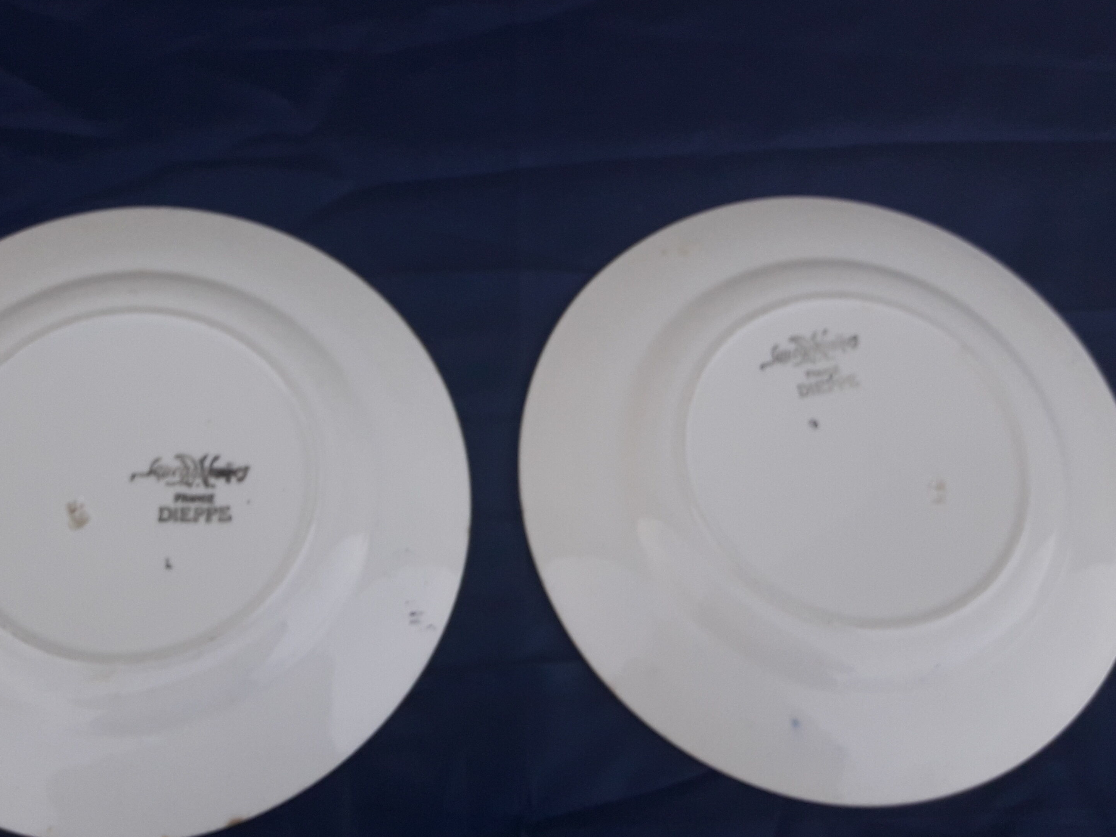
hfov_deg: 46.5
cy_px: 469
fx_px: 1289
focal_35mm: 40
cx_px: 448
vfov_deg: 35.9
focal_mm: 3.7
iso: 64
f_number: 1.9
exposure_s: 1/33
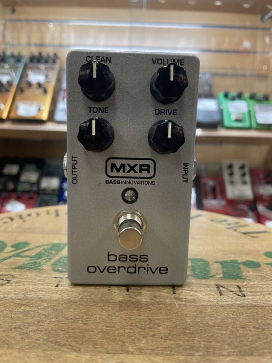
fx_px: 272
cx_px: 136
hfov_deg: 53.1
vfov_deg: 67.3
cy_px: 182
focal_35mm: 26
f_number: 1.6
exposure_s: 1/60
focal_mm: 4.2
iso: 125
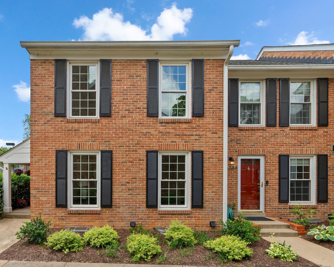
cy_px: 138
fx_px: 188
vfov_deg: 70.8
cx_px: 133
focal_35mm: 19
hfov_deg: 82.3
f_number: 8
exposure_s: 1/160
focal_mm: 16
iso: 250
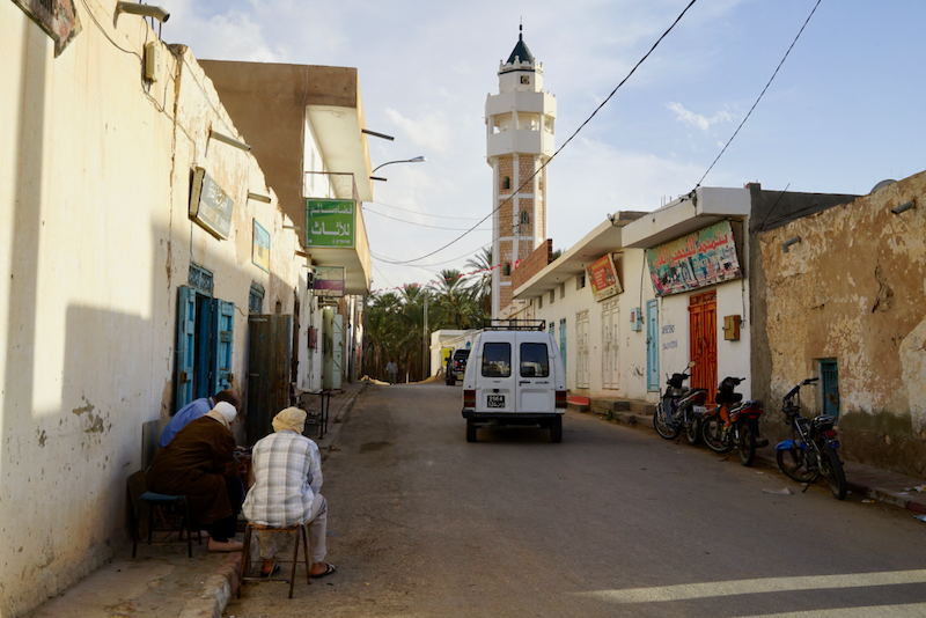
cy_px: 309
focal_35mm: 35
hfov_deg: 54.4
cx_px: 463
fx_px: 901
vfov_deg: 37.9
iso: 100
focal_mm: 35
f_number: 13
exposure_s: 1/80
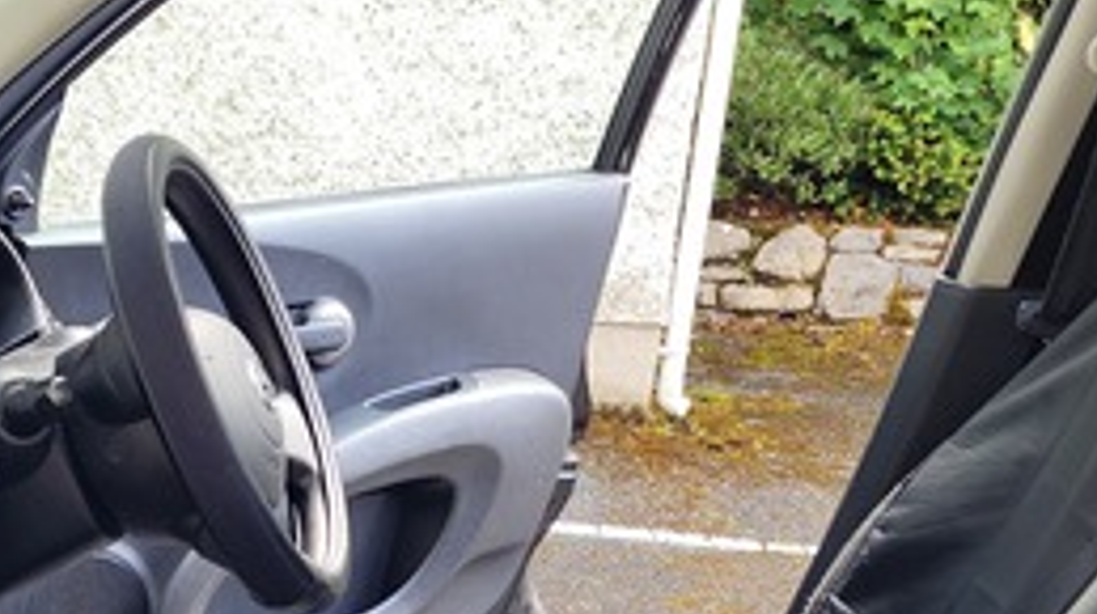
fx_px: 1801
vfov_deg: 18.5
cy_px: 707
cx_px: 89
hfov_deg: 32.1
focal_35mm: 62
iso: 40
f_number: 1.8
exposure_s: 1/120
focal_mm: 6.4
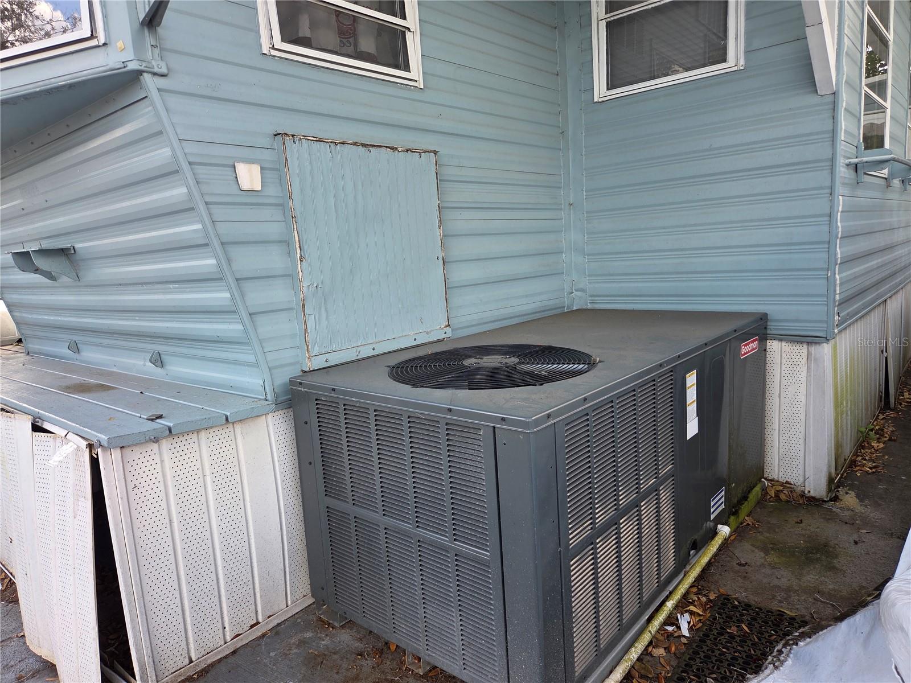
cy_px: 342
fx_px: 605
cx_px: 456
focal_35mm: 23
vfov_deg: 58.9
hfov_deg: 73.9
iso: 32
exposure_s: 1/180
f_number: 1.8
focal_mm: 5.4
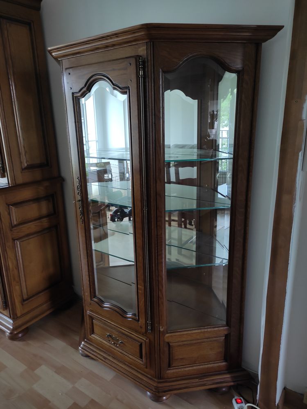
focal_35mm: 26
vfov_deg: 67.3
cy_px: 204
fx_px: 307
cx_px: 154
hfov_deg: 53.1
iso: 527
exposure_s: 1/33
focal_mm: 4.74
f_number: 1.79
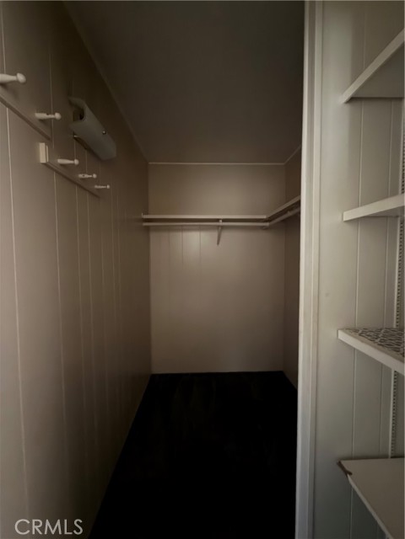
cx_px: 202
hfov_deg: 85.7
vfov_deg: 102.1
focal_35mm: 14
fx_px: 218
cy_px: 270
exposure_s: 1/4
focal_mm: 2.22
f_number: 2.2
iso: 1250
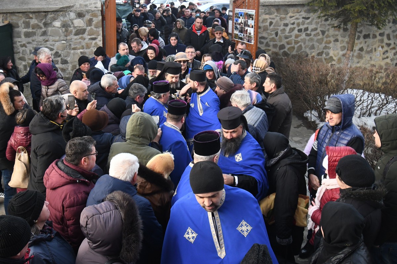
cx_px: 198
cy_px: 132
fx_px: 331
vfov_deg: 43.6
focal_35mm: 30
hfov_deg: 61.9
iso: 1250
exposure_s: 1/400
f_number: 5.6
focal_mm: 20
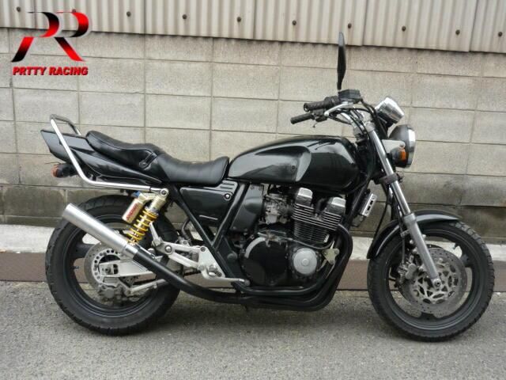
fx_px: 555
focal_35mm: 38
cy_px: 190
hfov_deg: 49.0
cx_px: 253
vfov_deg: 37.7
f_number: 2.8
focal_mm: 5.5
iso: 100
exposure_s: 1/200
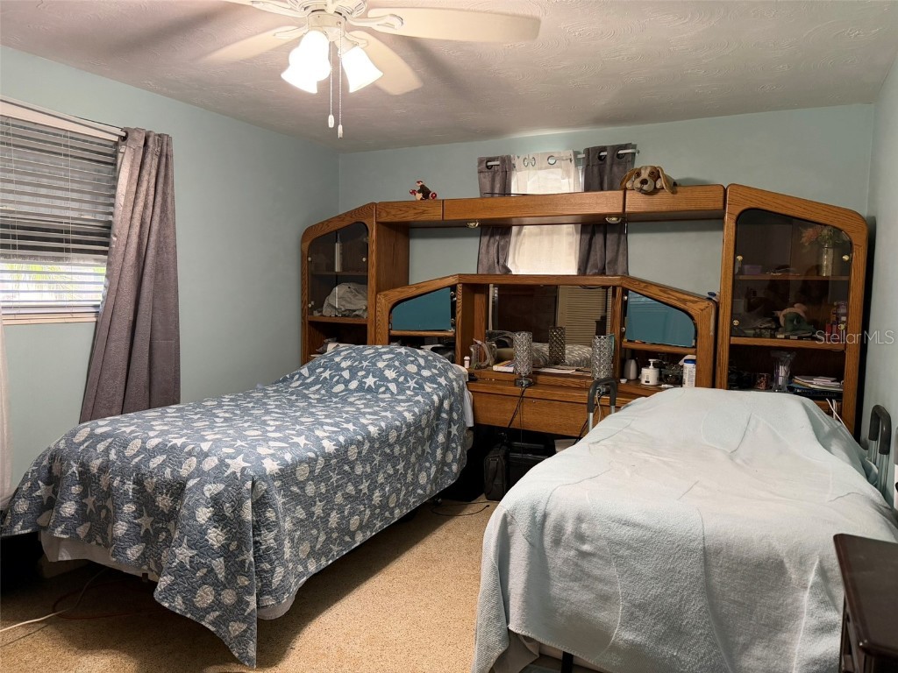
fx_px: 623
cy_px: 336
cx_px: 449
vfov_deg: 56.8
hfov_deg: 71.6
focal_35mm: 24
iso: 320
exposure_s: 1/60
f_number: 1.78
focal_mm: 6.76
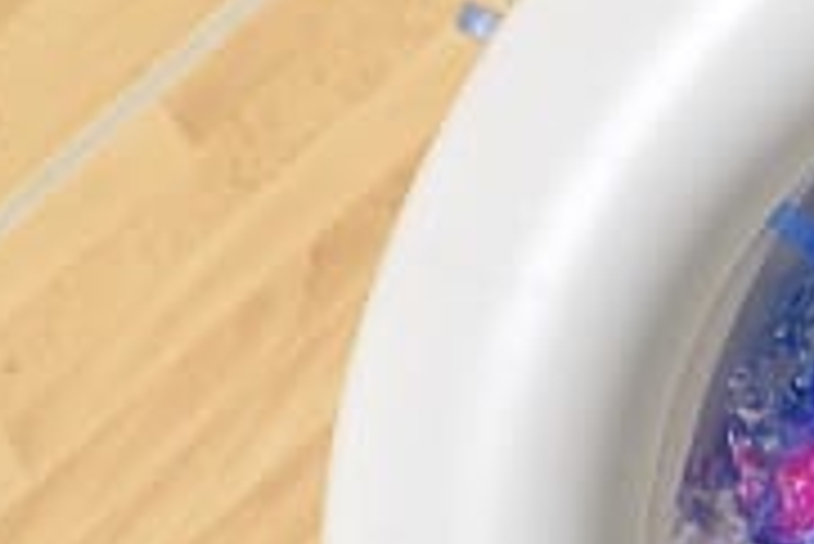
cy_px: 445
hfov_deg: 10.1
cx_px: 1106
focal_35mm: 199
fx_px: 4503
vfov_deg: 6.9
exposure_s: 1/125
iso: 100
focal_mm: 60
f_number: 16
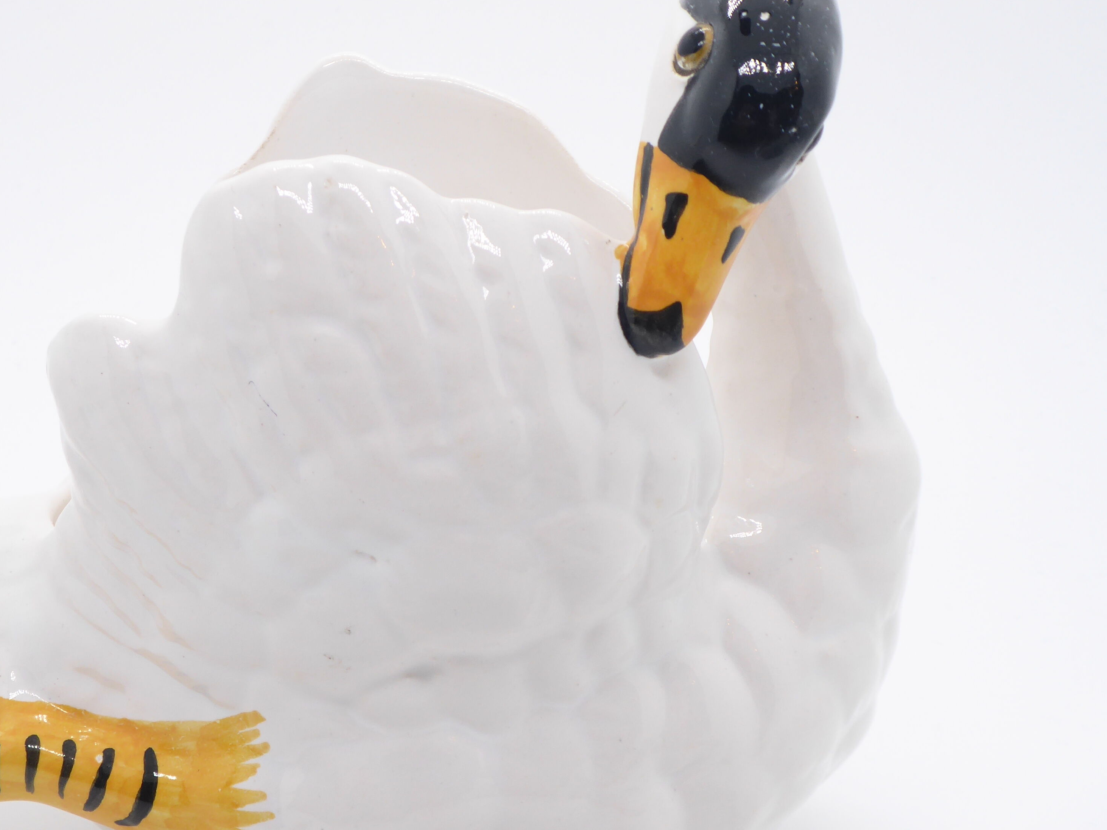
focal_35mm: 67
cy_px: 438
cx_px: 405
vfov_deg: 21.9
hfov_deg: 28.8
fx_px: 2143
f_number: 4
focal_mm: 8.4
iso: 100
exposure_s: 1/60
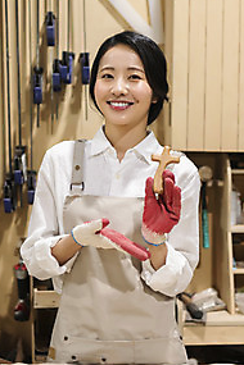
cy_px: 155
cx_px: 121
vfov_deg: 27.7
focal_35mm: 73
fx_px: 742
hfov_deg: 18.7
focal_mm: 52
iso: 800
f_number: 2.8
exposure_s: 1/125
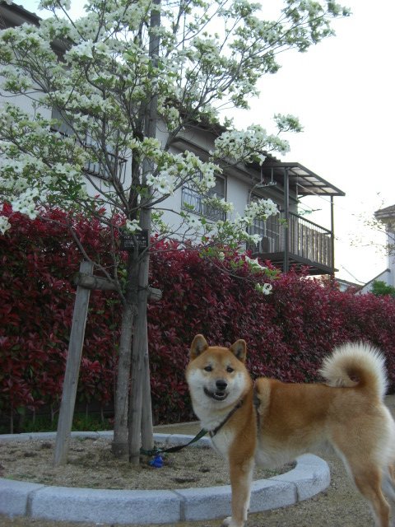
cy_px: 264
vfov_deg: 49.0
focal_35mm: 38
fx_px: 578
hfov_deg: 37.7
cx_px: 198
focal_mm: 7.9
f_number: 2.8
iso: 80
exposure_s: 1/125
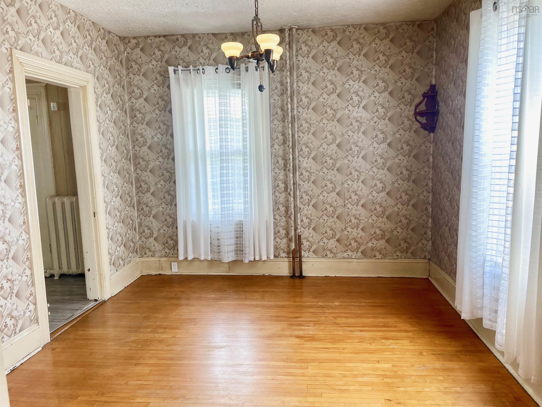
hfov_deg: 67.3
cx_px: 271
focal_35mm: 26
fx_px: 407
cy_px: 204
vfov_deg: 53.1
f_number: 1.6
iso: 80
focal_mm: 4.2
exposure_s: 1/120
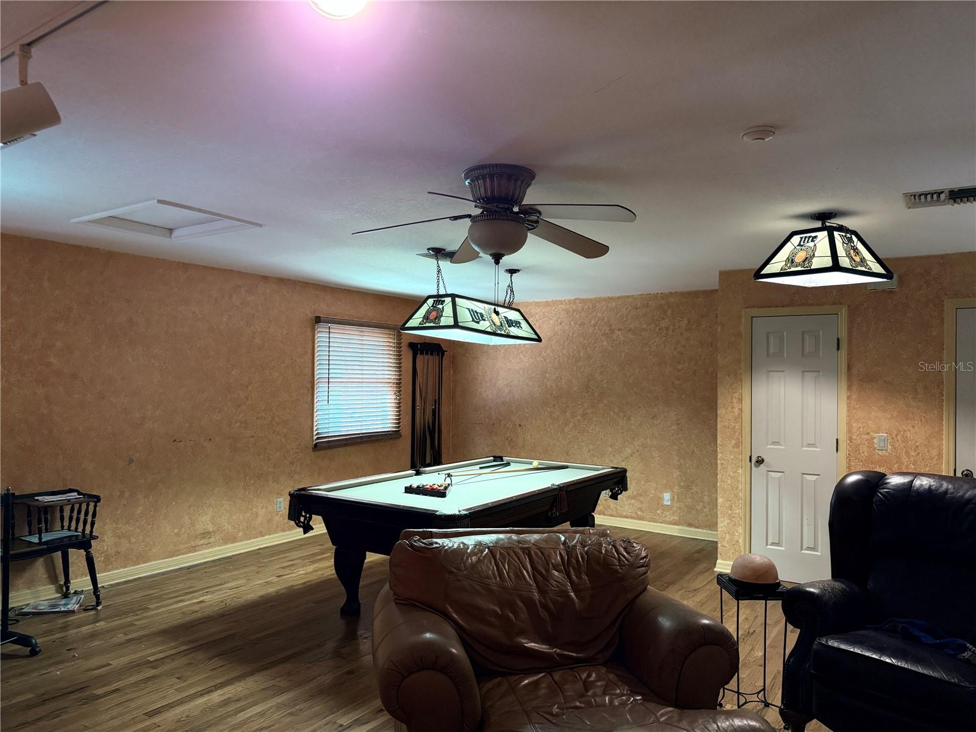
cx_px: 488
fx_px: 677
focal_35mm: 24
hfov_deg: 71.6
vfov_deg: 56.8
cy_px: 366
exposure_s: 1/60
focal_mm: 6.76
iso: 500
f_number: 1.78
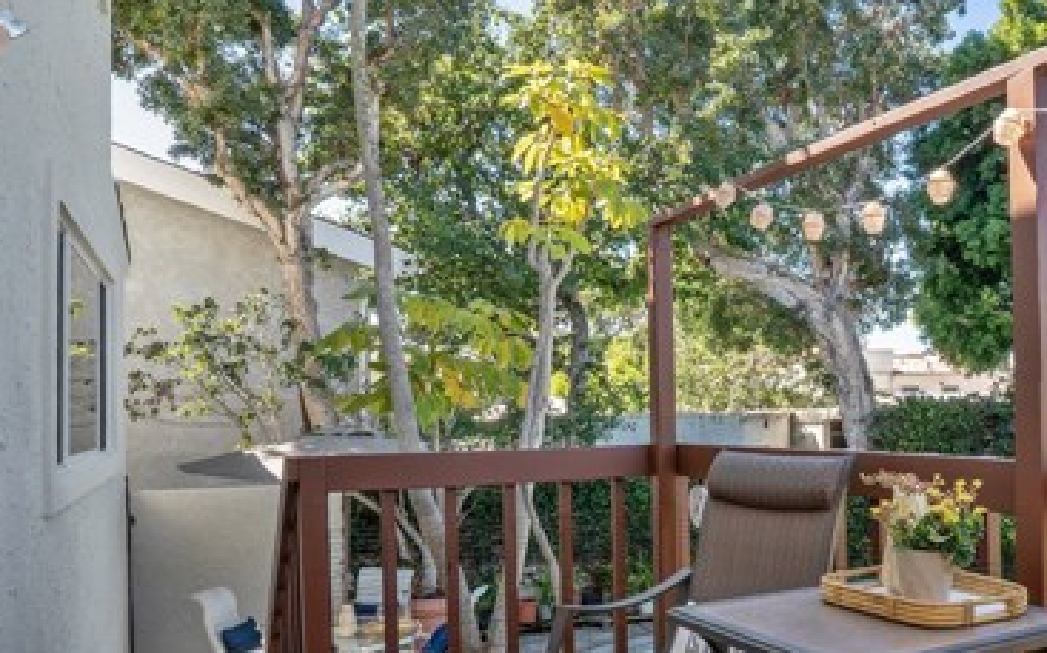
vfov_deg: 39.0
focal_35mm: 32
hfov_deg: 57.3
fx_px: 913
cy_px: 421
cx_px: 756
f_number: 14
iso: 125
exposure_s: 1/80
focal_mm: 18
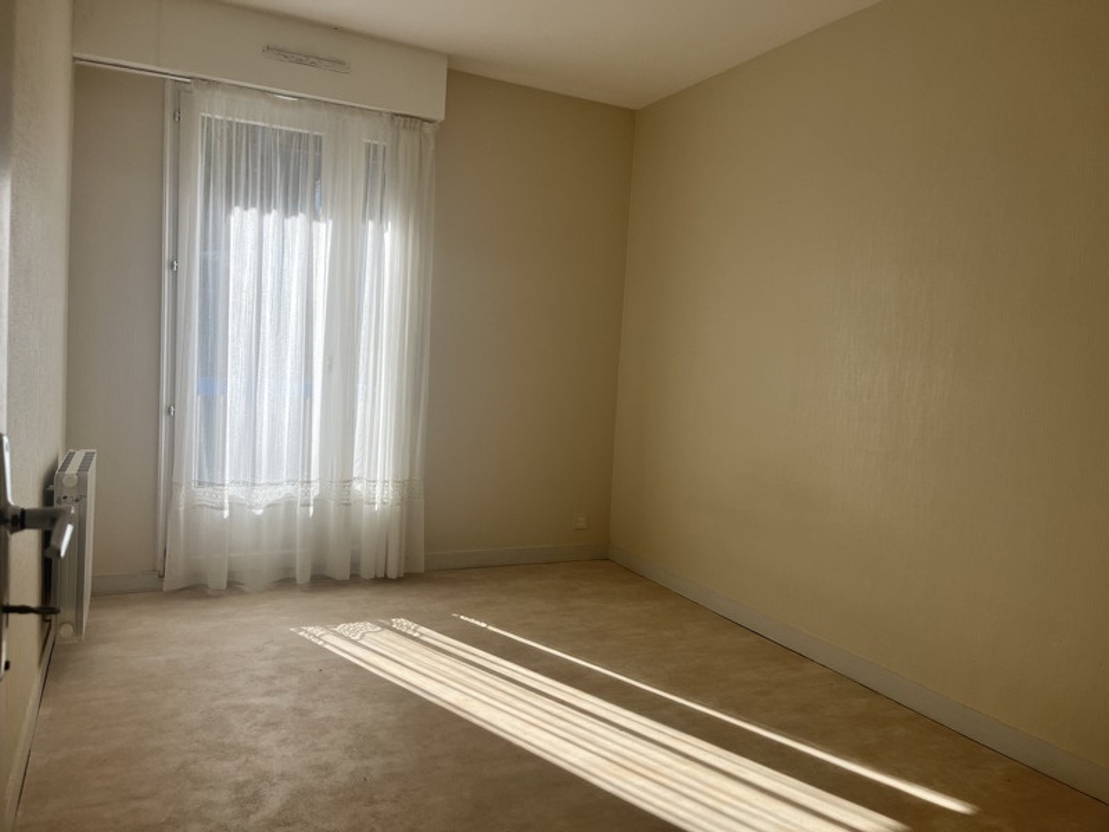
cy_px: 416
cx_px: 554
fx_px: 833
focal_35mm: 26
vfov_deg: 53.1
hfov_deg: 67.3
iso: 50
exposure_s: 1/951
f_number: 1.6
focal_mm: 5.1
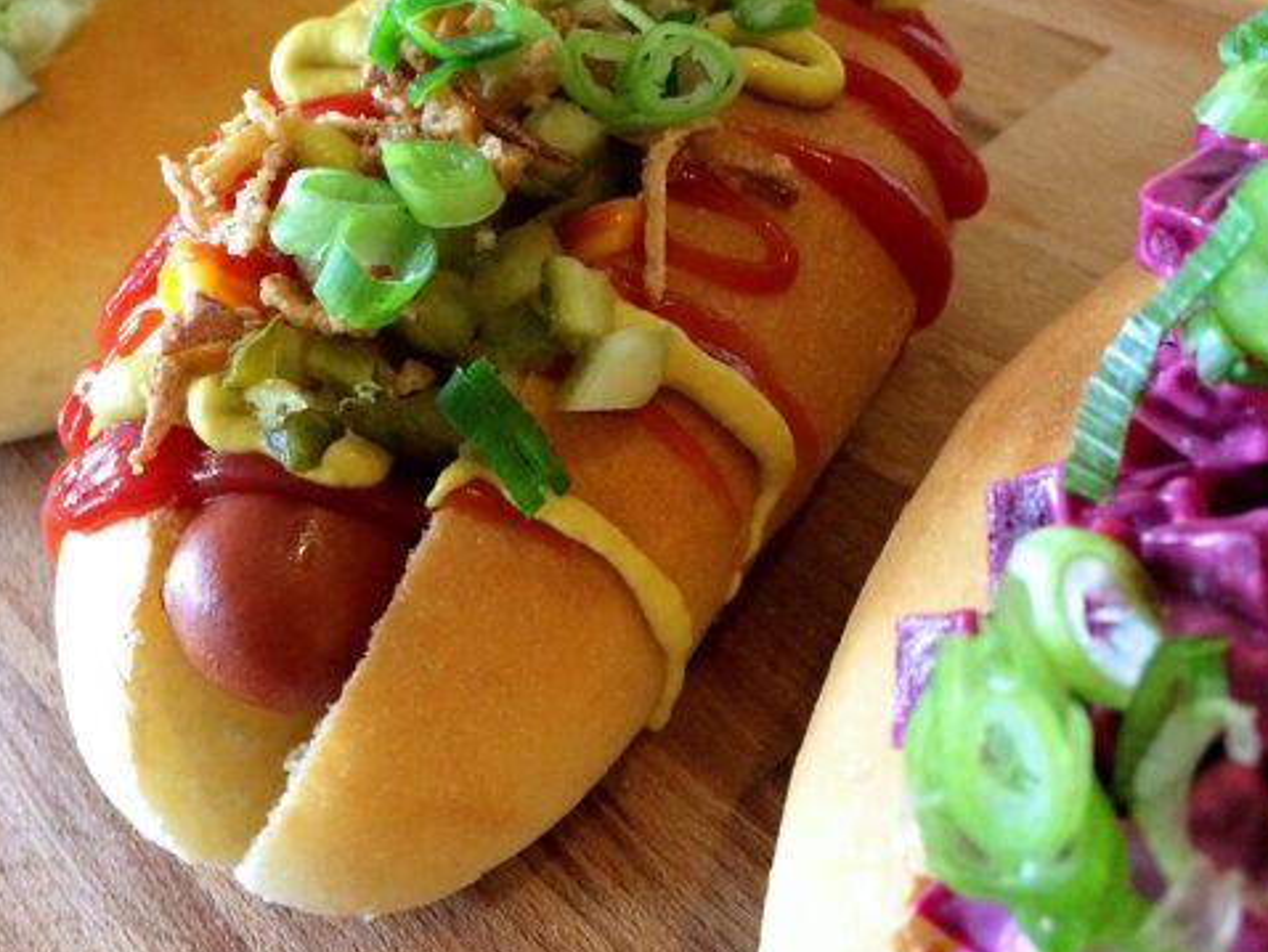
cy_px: 320
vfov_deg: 31.3
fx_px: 1686
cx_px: 528
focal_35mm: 46
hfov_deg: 41.1
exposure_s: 1/33
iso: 320
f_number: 2.2
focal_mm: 4.15
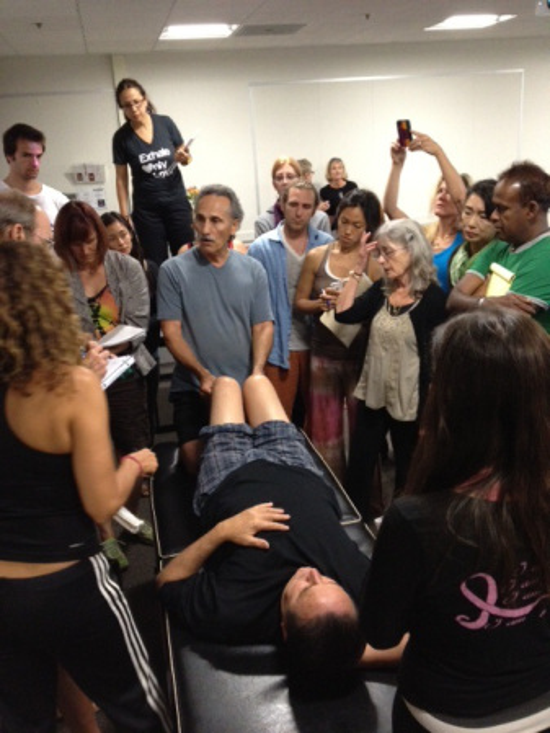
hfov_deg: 40.7
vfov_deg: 52.6
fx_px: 741
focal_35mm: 35
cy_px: 366
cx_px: 275
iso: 400
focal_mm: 4.28
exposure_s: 1/20
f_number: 2.4
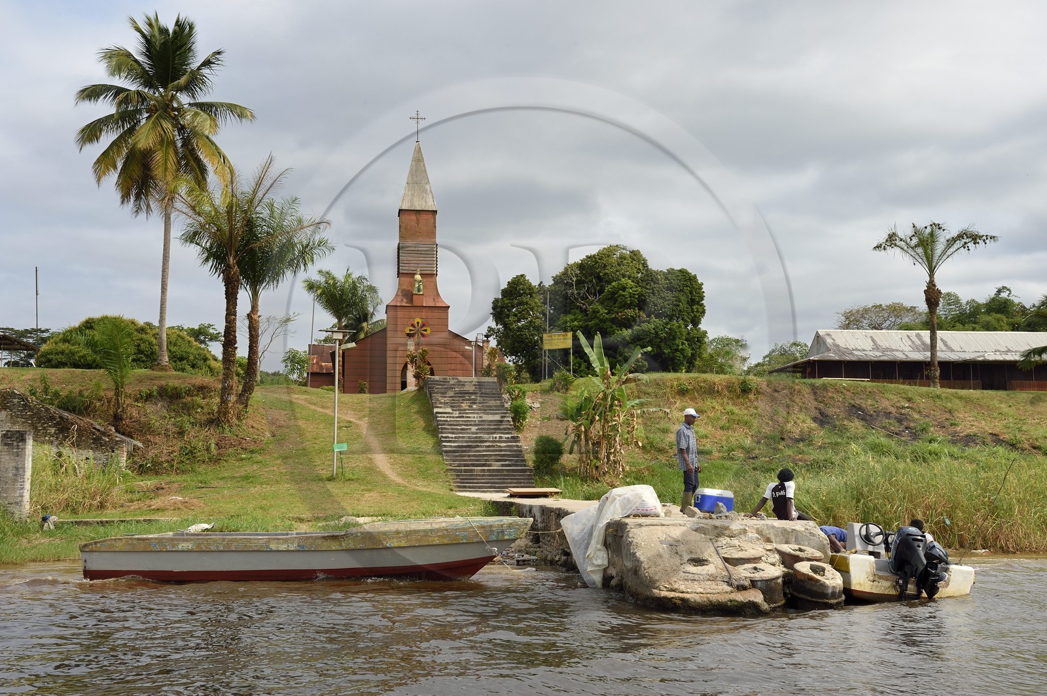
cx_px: 524
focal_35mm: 45
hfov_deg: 43.6
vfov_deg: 29.8
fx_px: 1308
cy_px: 348
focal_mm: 45
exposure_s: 1/320
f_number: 14
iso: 400
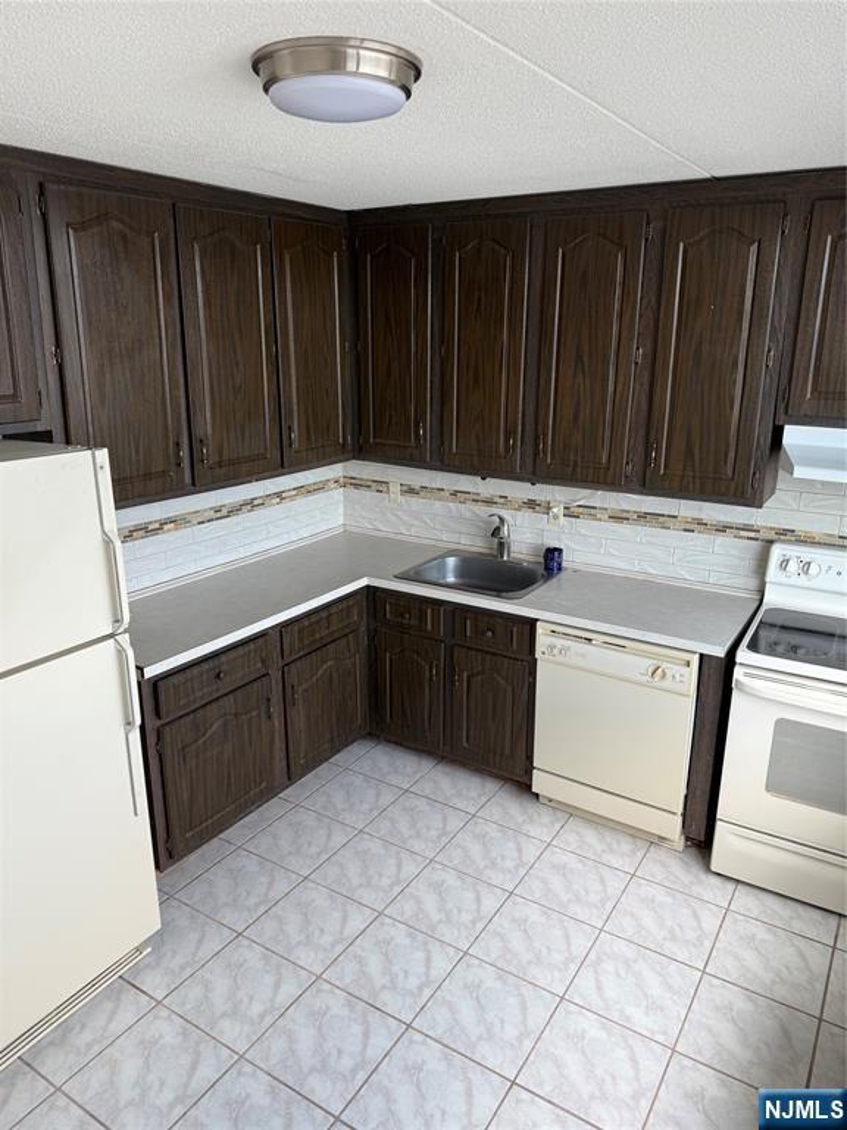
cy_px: 565
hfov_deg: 56.8
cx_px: 424
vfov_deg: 71.6
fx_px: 783
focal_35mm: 24
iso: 64
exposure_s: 1/158
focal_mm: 6.76
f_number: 1.78
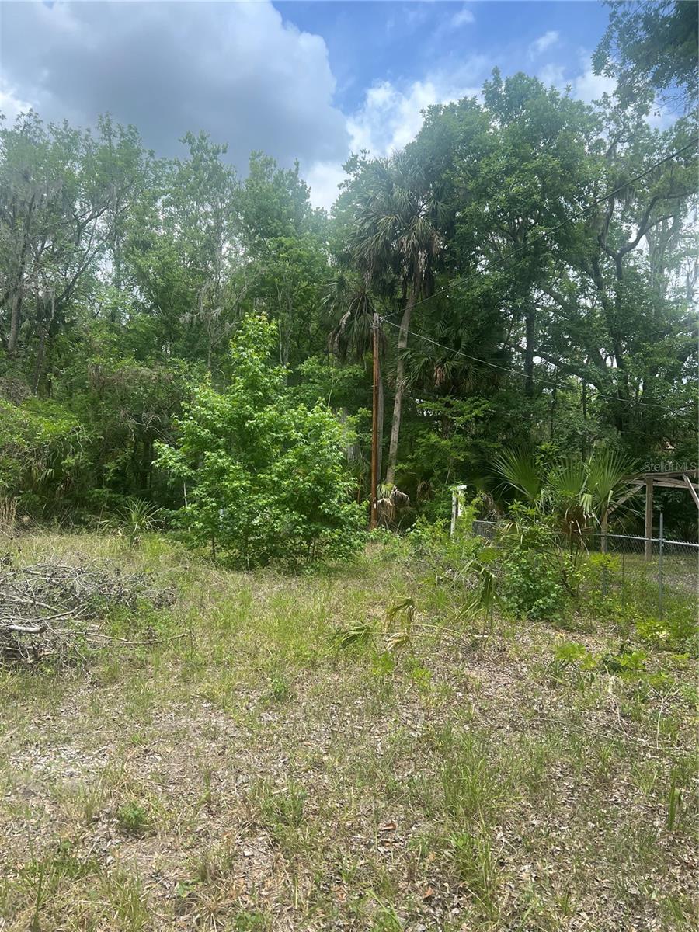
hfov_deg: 53.1
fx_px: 700
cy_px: 466
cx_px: 350
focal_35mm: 26
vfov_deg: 67.3
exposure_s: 1/1621
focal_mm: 5.7
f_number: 1.5
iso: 50
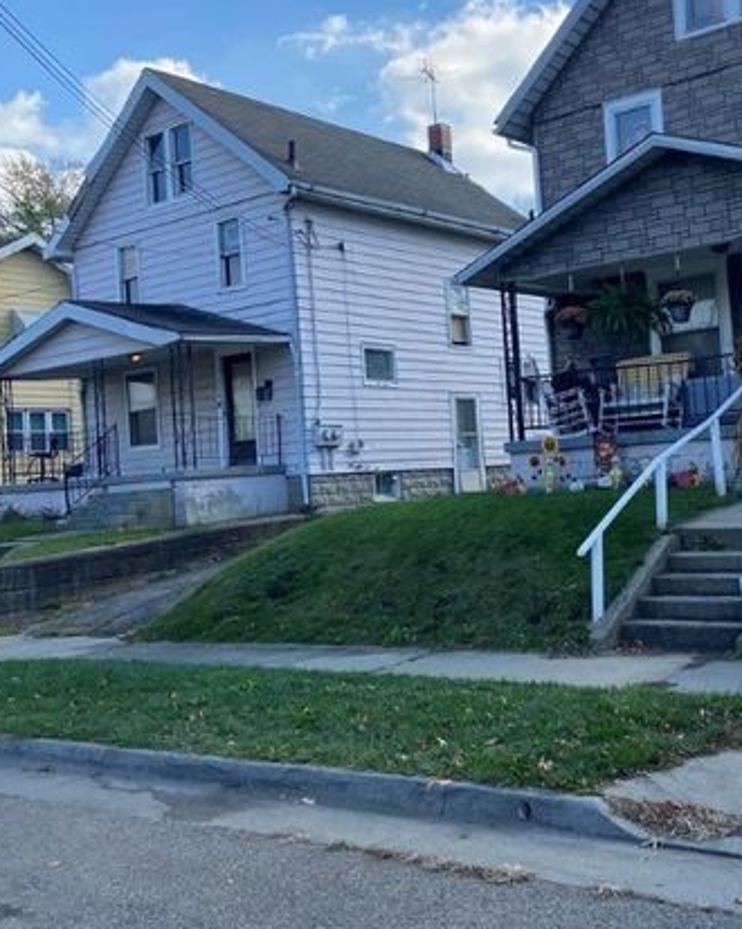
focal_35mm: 41
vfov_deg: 44.8
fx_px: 1126
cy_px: 420
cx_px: 513
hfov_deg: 36.0
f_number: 1.8
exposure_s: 1/1412
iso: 32
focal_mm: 4.25
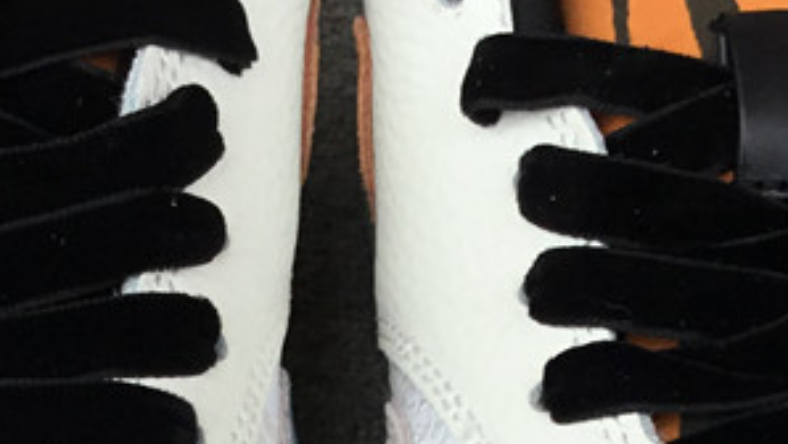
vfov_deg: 11.1
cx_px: 362
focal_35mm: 102
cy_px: 802
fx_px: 2132
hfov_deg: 20.9
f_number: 2.4
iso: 25
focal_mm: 3.3
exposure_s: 1/450
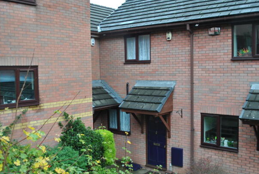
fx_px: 281
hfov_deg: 49.5
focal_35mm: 39
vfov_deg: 34.3
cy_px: 92
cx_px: 133
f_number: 4.5
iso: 200
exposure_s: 1/80
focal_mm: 24
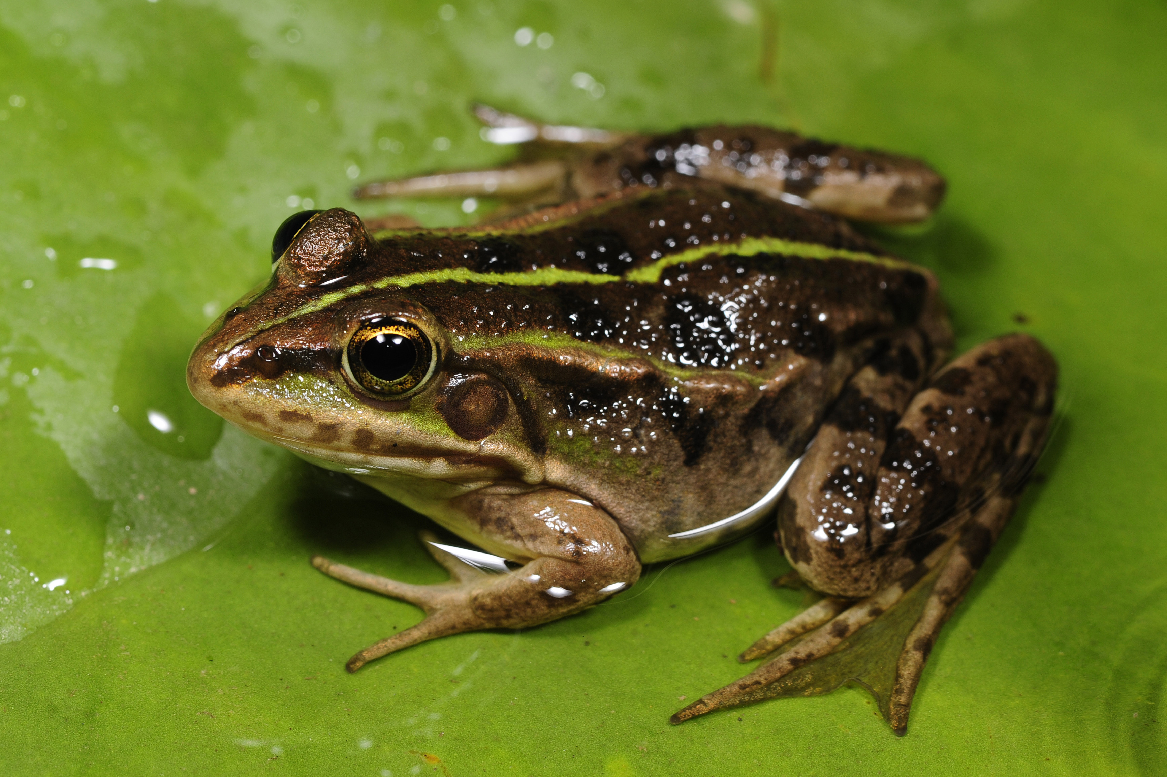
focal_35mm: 129
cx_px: 509
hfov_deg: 15.9
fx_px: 4179
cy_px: 407
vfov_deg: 10.6
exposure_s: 1/80
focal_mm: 105
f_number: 18
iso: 400
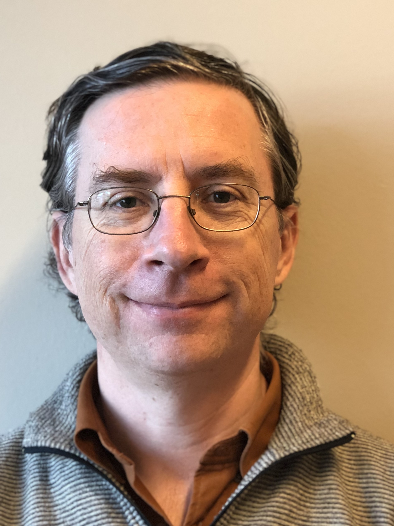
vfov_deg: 23.5
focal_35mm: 83
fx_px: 1259
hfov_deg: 17.8
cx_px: 209
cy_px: 325
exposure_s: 1/33
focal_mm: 6
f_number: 2.4
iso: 125
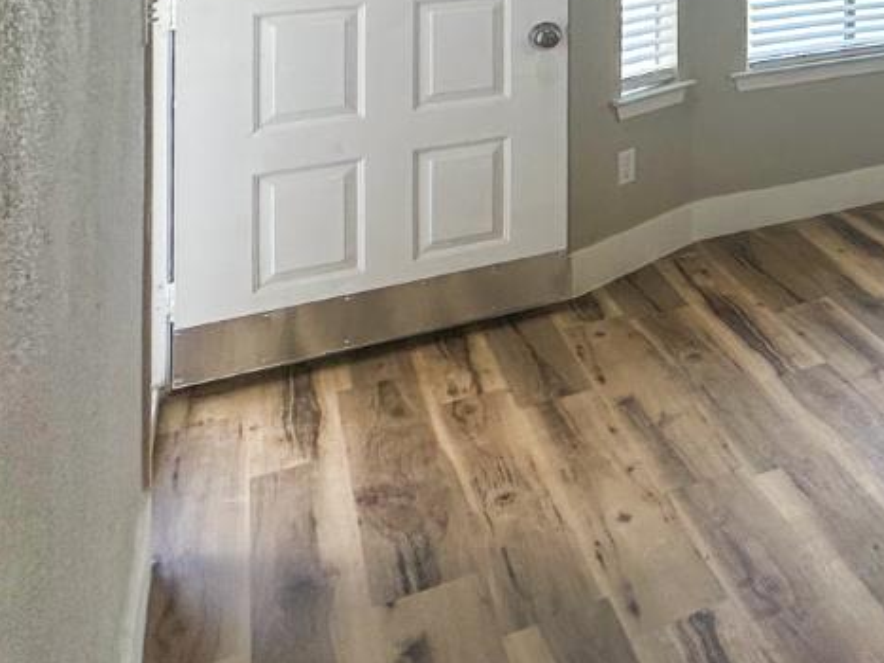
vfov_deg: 25.9
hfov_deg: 28.2
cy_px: -266
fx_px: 1149
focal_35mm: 45
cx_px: 1321
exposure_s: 1/180
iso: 40
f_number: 2.2
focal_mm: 2.22
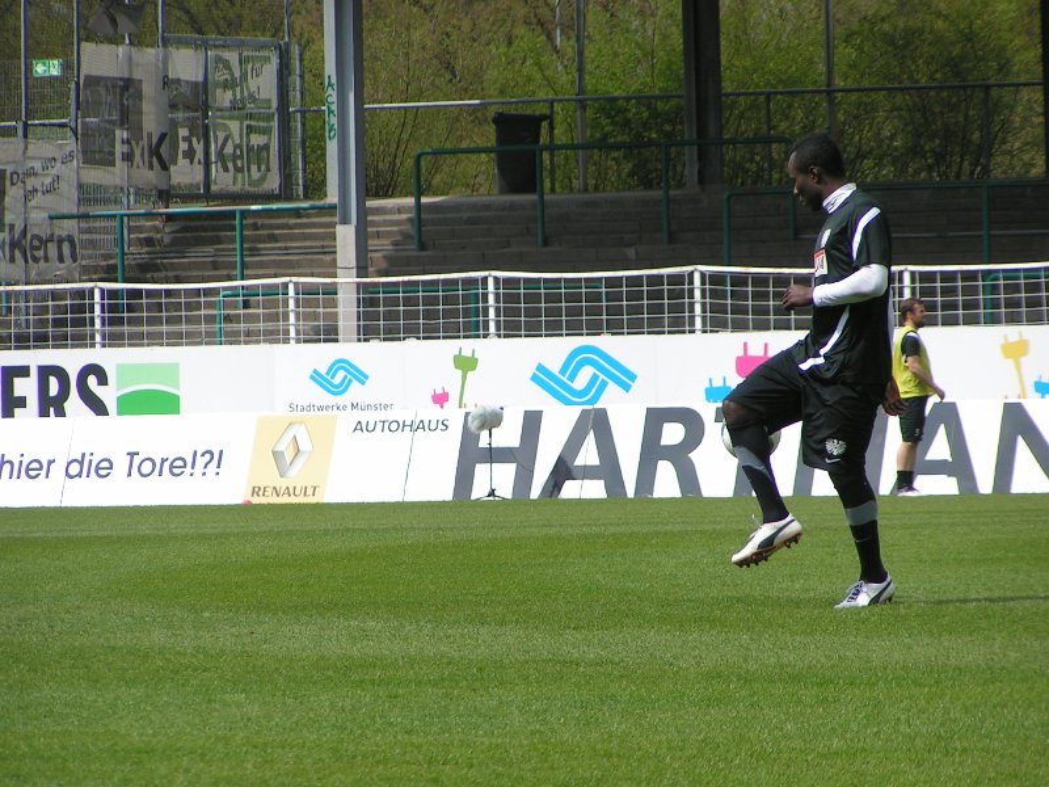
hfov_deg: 7.3
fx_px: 8212
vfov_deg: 5.5
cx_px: 524
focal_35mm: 271
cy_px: 394
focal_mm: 41.4
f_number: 3.5
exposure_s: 1/1000
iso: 50
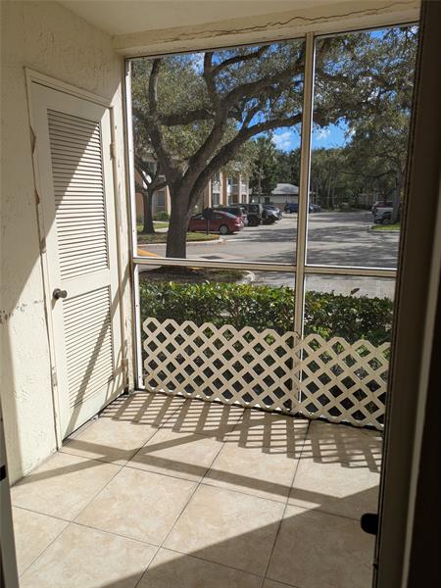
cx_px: 220
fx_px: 425
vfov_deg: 69.4
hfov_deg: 54.9
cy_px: 294
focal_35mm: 25
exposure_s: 1/1616
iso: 45
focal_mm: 5.43
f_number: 1.89
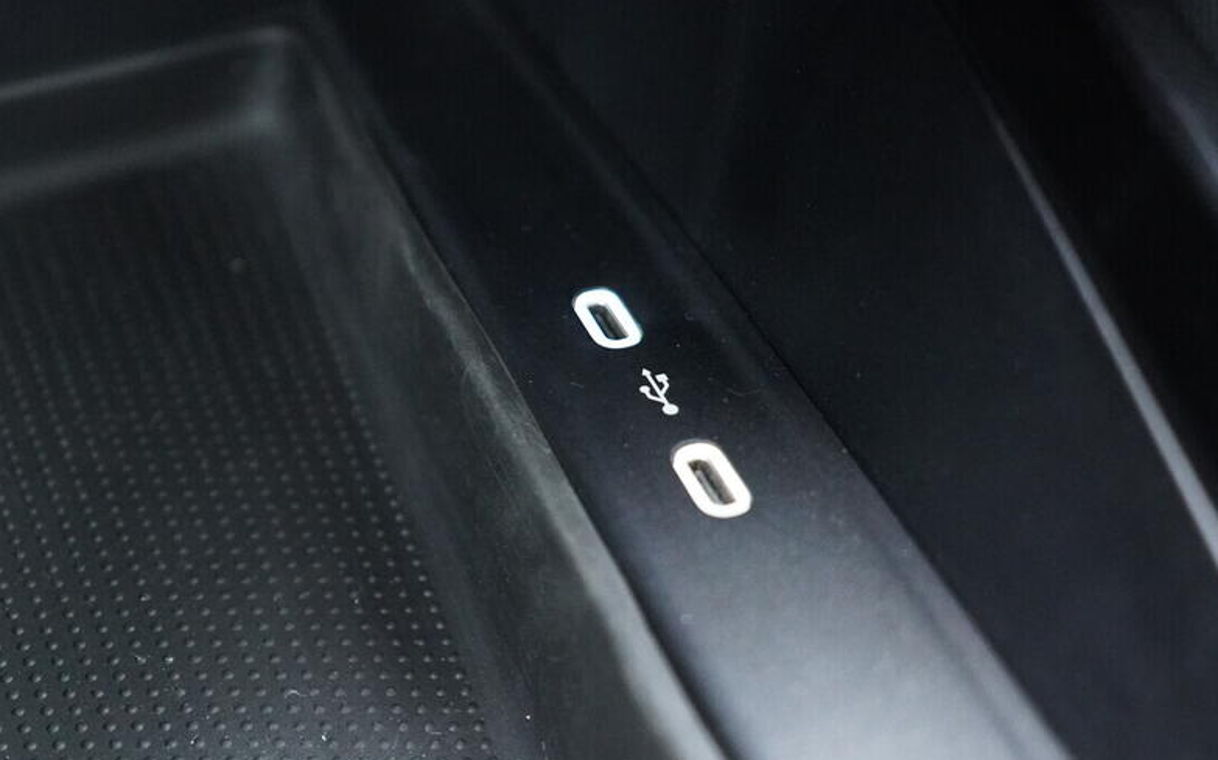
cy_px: 430
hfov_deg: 41.8
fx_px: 1593
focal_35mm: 48
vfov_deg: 26.8
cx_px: 534
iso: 5000
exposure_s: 1/40
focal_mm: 24
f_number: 2.8
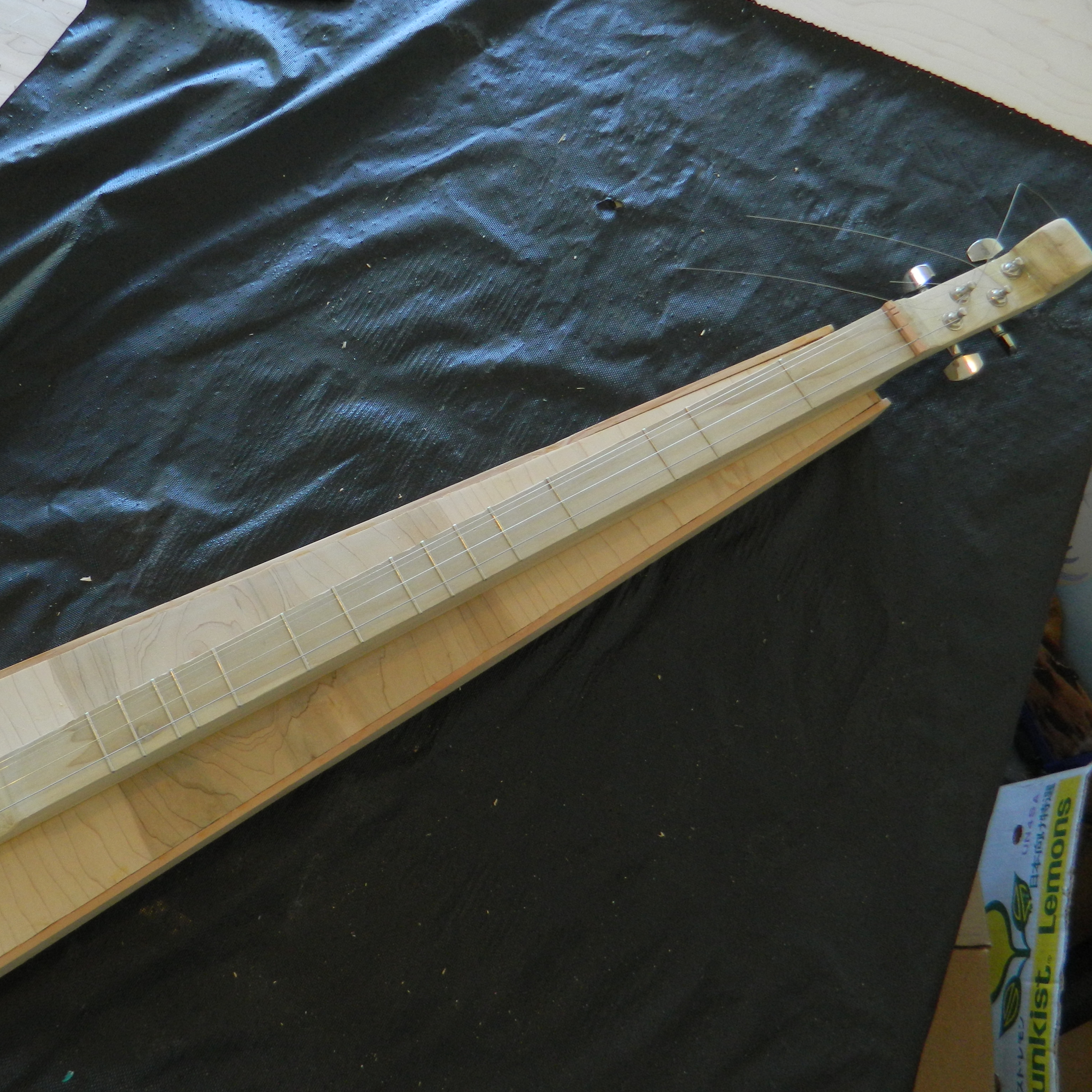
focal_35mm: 31
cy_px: 521
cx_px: 365
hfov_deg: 51.6
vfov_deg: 52.5
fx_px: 1106
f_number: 3.1
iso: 200
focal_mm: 4.5
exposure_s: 1/30
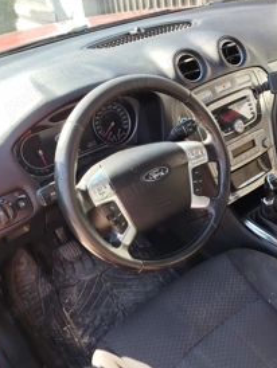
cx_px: 190
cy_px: 207
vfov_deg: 52.4
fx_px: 373
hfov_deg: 40.1
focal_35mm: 35
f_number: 1.7
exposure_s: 1/100
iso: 64
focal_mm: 5.31
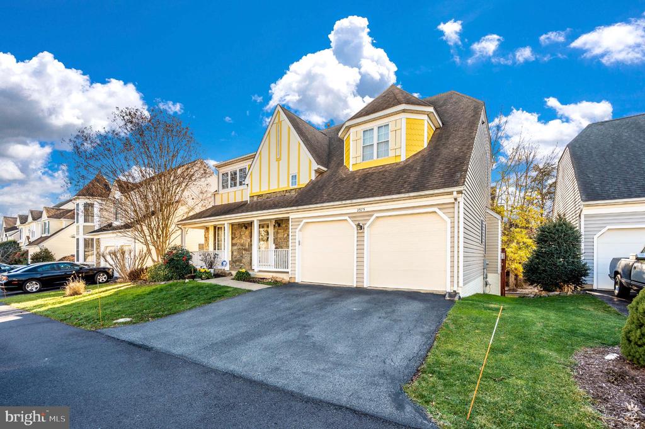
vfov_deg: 81.1
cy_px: 214
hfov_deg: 104.3
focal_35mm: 14
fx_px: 251
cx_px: 322
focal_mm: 14
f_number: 8
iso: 50
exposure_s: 1/50
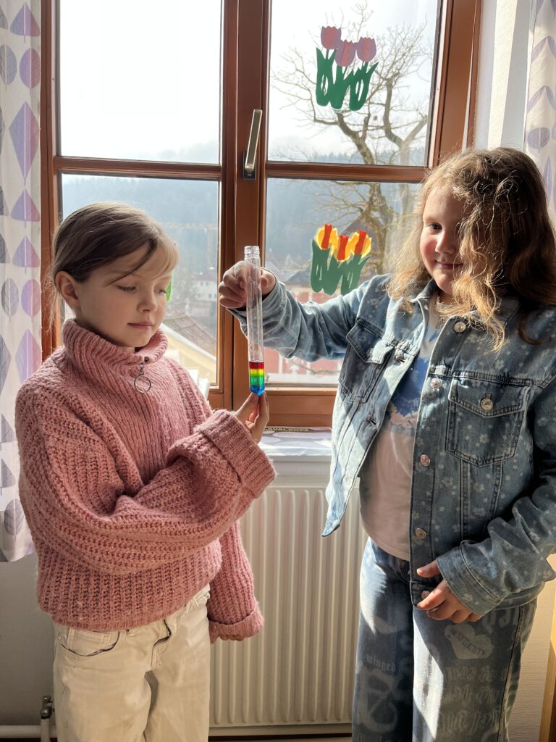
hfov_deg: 53.1
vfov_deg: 67.3
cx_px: 278
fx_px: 557
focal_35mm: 26
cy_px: 371
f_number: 1.6
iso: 50
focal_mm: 5.1
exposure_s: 1/452
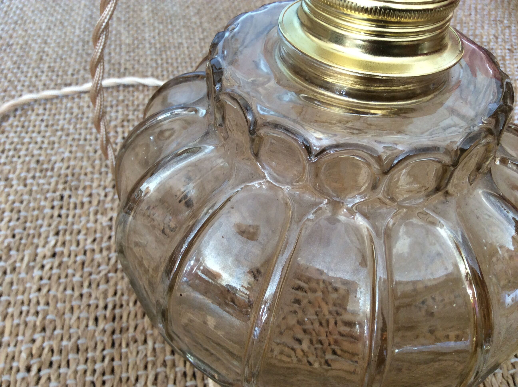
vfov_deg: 44.1
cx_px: 259
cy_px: 194
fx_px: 478
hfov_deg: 56.9
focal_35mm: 32
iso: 50
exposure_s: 1/24
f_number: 2.4
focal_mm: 3.3
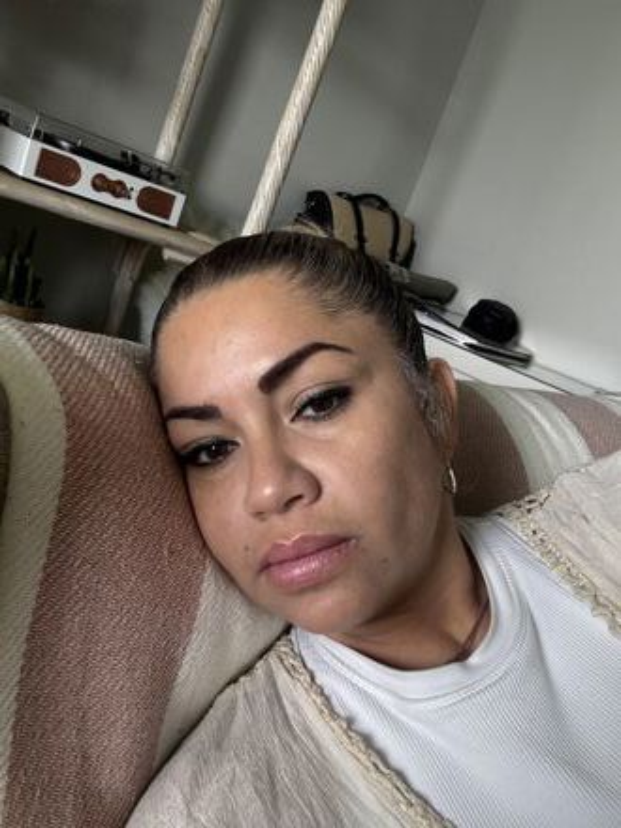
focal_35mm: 30
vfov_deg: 60.0
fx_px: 718
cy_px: 414
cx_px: 310
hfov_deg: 46.8
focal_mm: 2.69
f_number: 1.9
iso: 80
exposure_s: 1/62
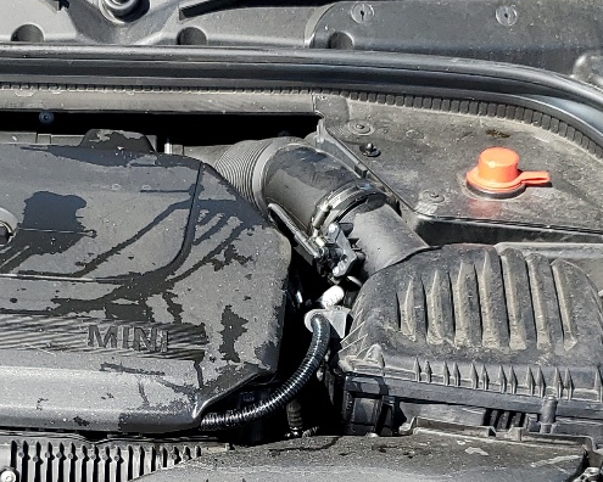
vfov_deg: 18.4
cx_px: 205
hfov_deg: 23.2
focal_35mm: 82
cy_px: 448
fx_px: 1463
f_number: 1.5
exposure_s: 1/1250
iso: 50
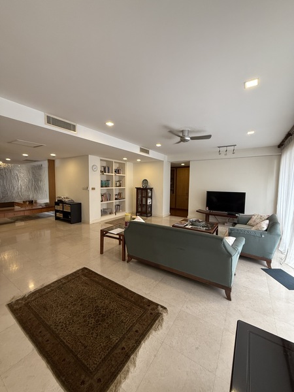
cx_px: 147
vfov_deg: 102.1
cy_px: 196
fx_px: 159
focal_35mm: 14
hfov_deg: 85.7
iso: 320
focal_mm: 2.22
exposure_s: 1/100
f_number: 2.2
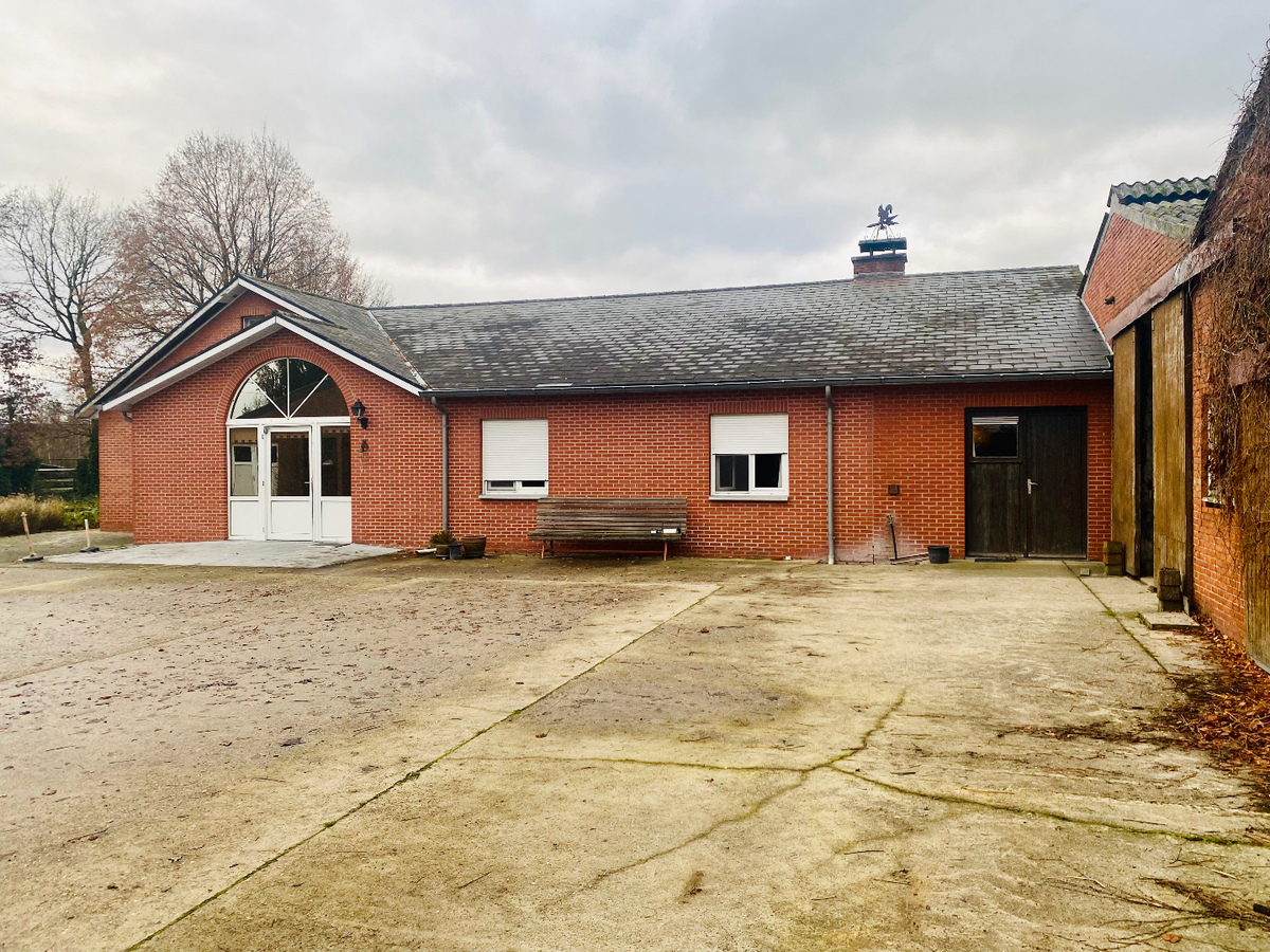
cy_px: 476
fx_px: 954
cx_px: 635
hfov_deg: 67.3
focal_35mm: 26
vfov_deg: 53.1
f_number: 1.8
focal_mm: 4.25
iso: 32
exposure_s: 1/210
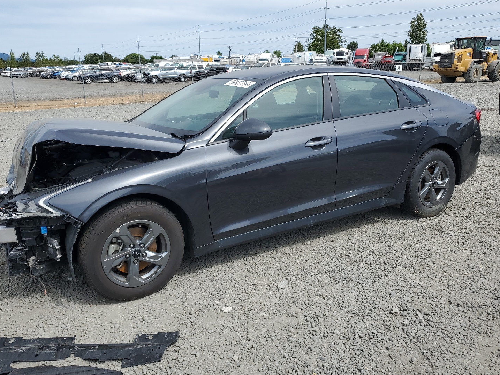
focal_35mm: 29
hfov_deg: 61.6
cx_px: 230
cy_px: 185
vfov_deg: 48.2
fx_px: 419
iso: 50
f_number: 1.5
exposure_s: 1/3333
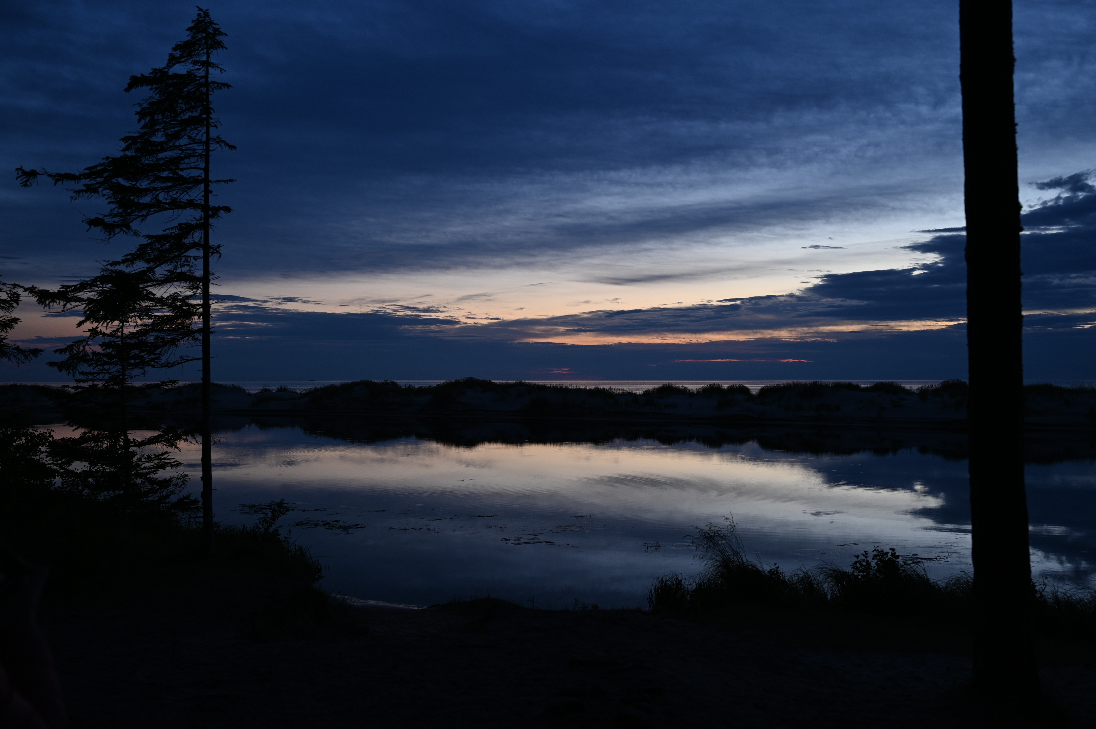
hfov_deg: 51.9
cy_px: 367
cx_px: 560
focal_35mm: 37
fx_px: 1126
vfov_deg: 35.9
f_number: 4
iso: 360
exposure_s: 1/100
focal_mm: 36
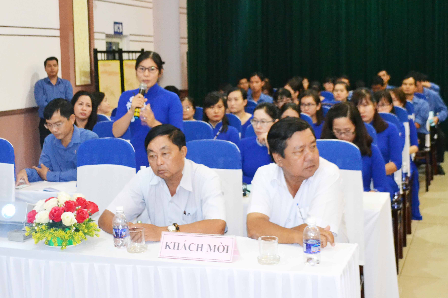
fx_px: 635
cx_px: 212
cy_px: 109
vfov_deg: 26.4
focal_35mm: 51
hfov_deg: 38.9
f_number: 4.2
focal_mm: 26
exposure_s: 1/60
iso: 2500
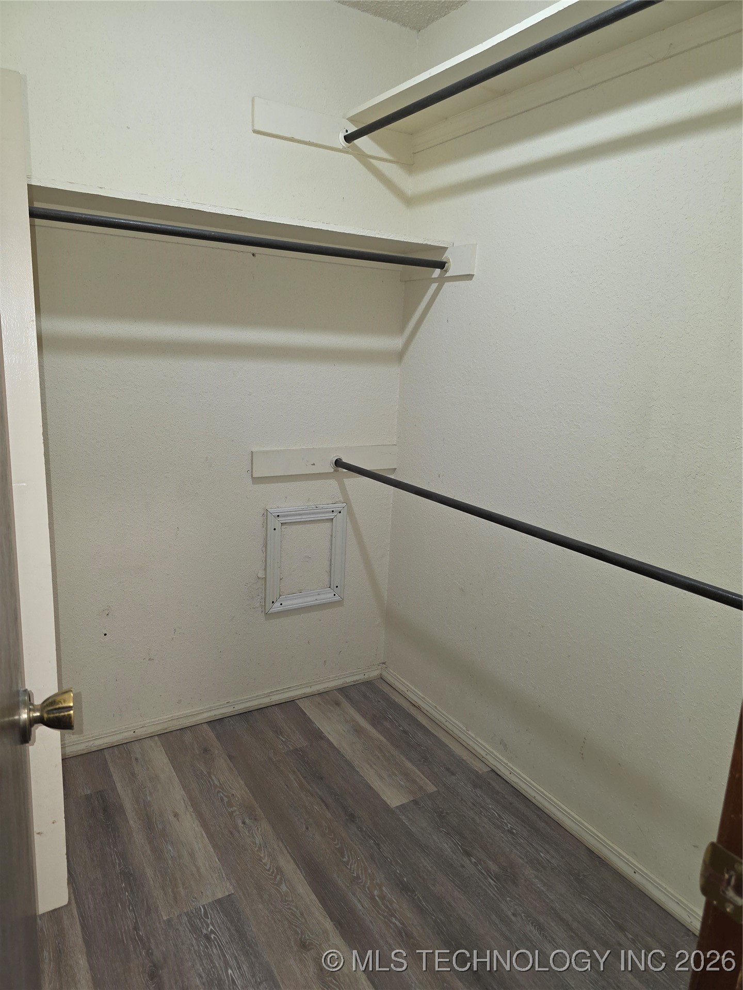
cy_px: 495
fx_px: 658
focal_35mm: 23
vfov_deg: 73.9
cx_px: 372
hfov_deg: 58.9
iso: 100
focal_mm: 6.3
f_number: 1.7
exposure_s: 1/40
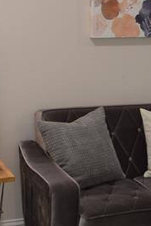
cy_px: 128
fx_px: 635
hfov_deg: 13.4
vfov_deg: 20.2
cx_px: 149
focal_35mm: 101
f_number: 3.5
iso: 400
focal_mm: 18
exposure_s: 1/50
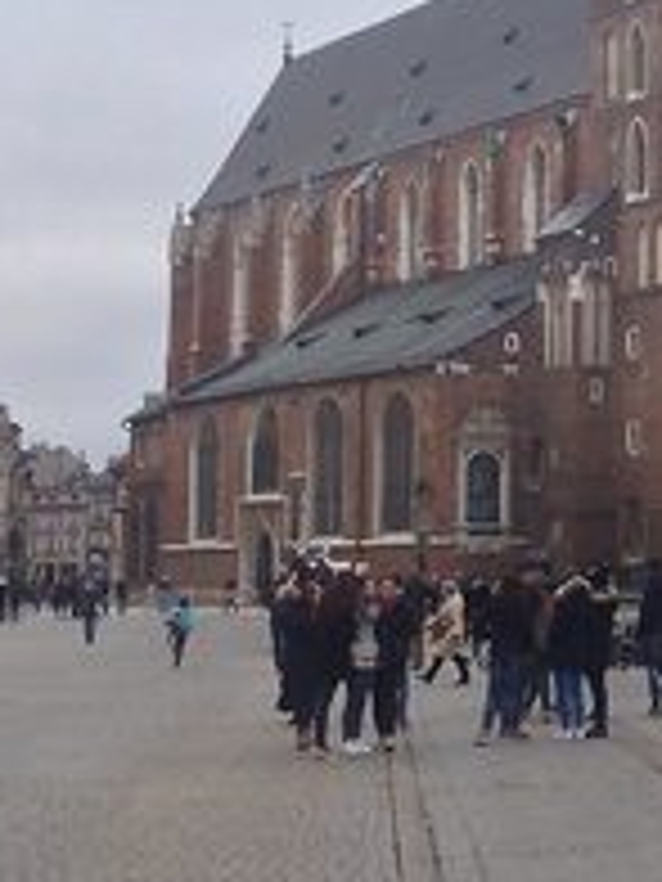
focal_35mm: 107
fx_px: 2728
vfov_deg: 18.3
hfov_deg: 13.6
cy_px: 216
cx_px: 689
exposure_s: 1/464
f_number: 2.4
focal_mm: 4.28
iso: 50
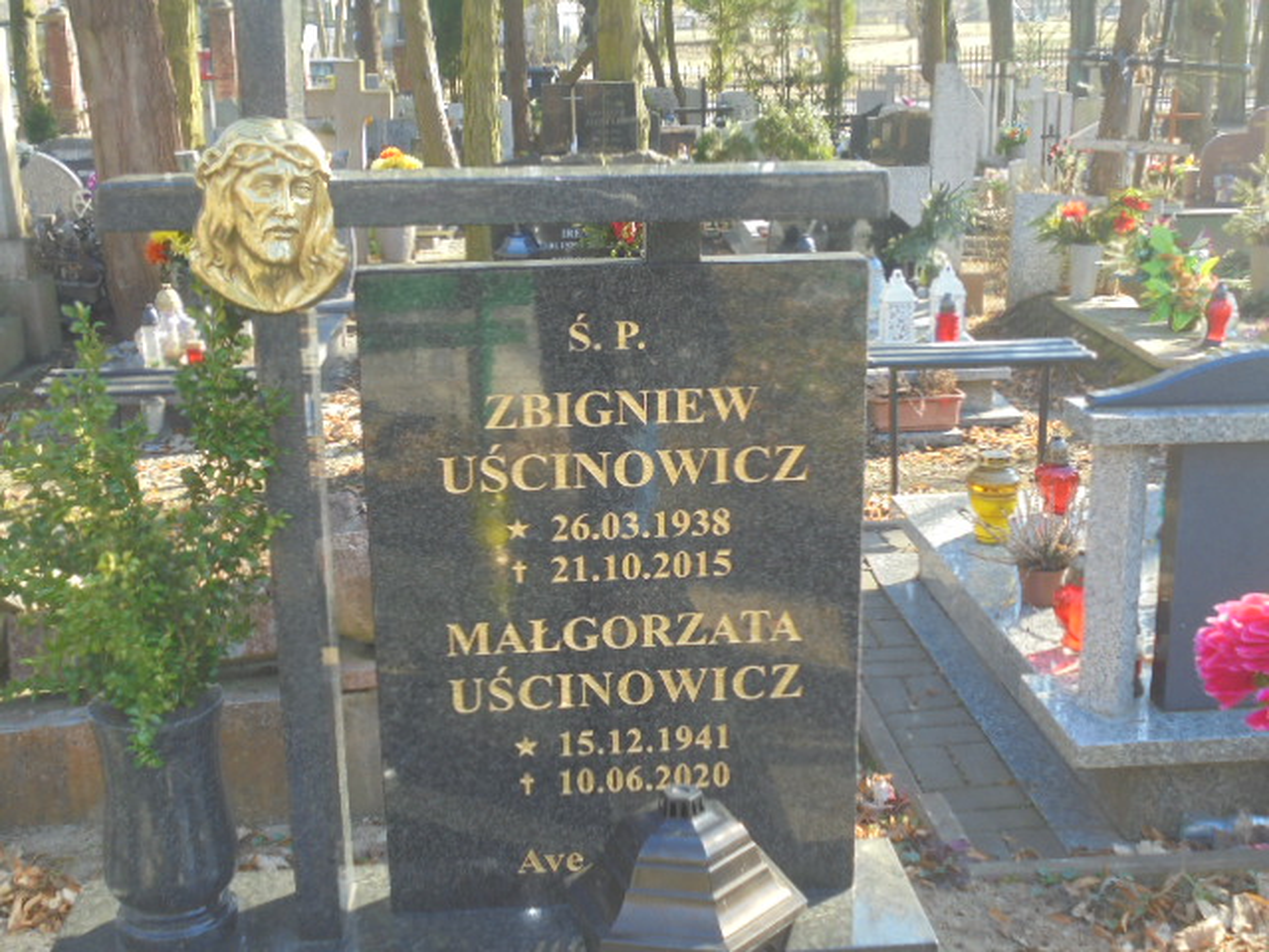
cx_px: 634
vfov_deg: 33.6
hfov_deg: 43.9
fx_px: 1576
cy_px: 476
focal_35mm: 43
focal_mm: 7.8
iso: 100
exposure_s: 1/50
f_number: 4.5
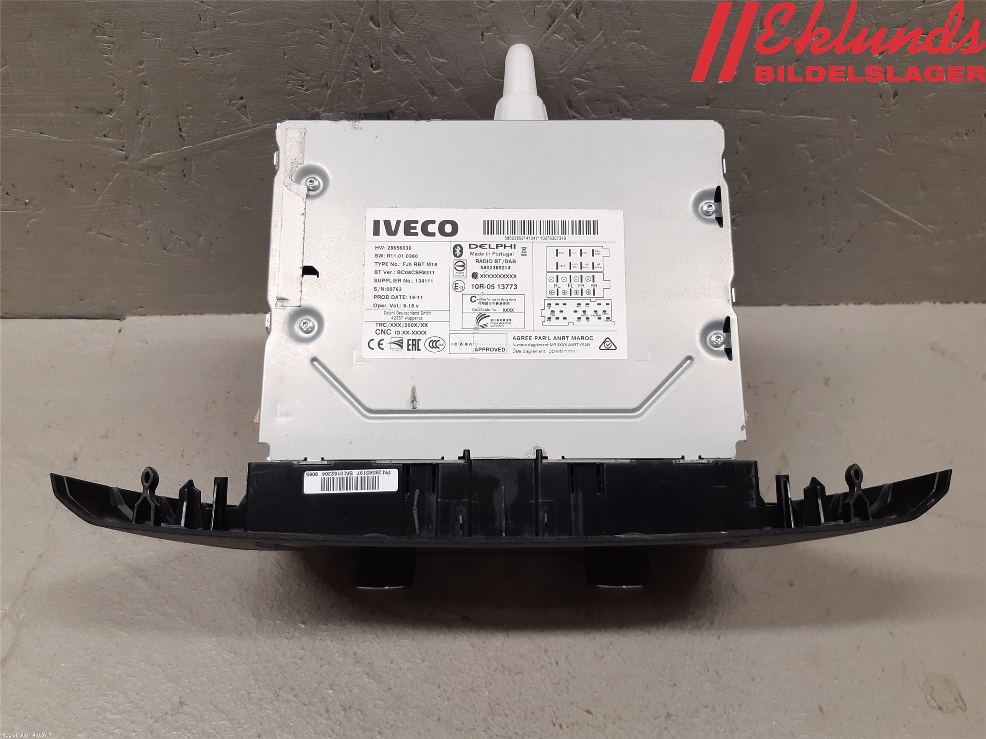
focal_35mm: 26
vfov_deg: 53.1
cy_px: 370
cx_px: 493
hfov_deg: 67.3
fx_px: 741
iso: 80
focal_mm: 3.93
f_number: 1.7
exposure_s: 1/50
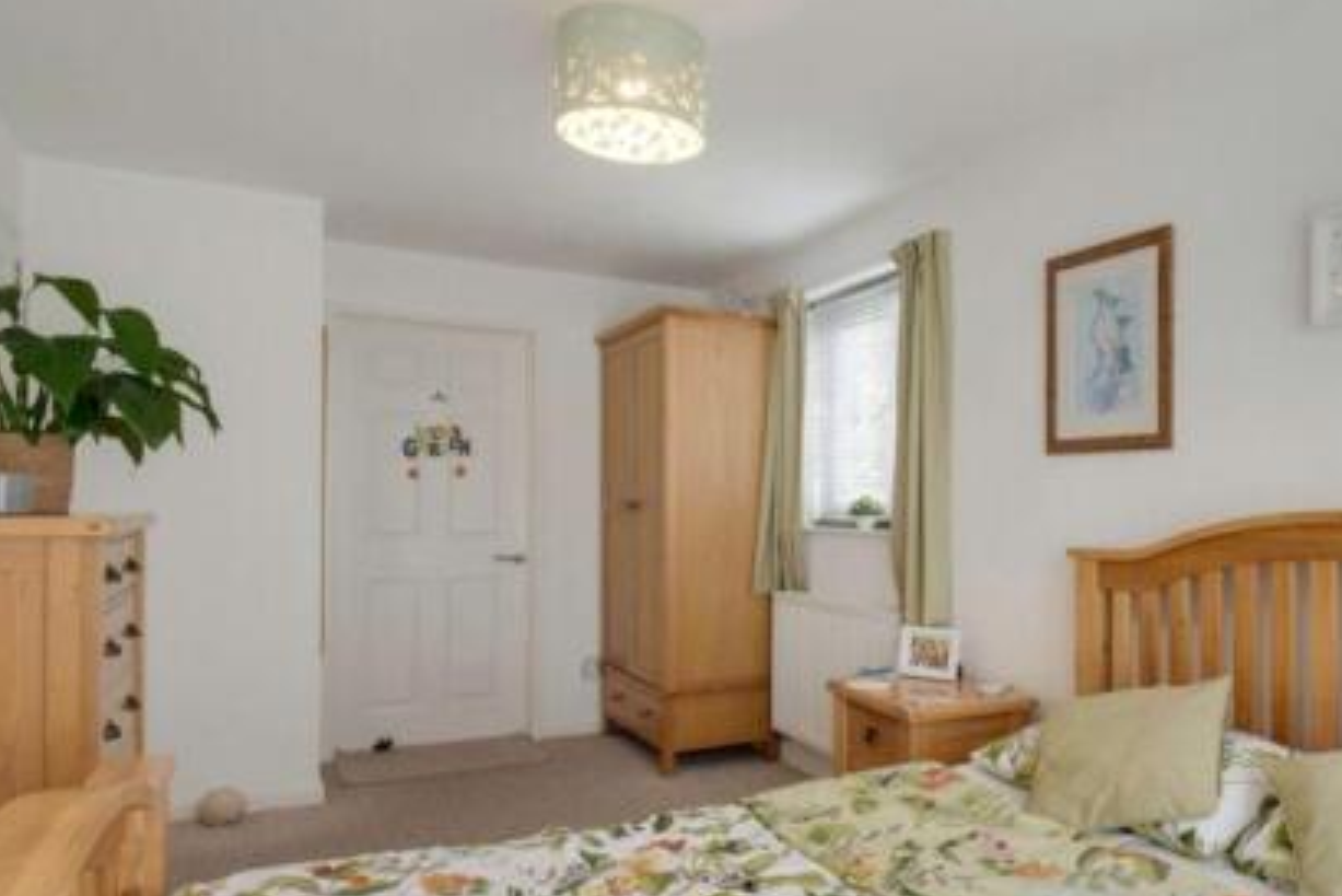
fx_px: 895
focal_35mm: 24
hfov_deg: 71.8
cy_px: 543
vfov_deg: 52.8
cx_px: 881
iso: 640
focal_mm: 10
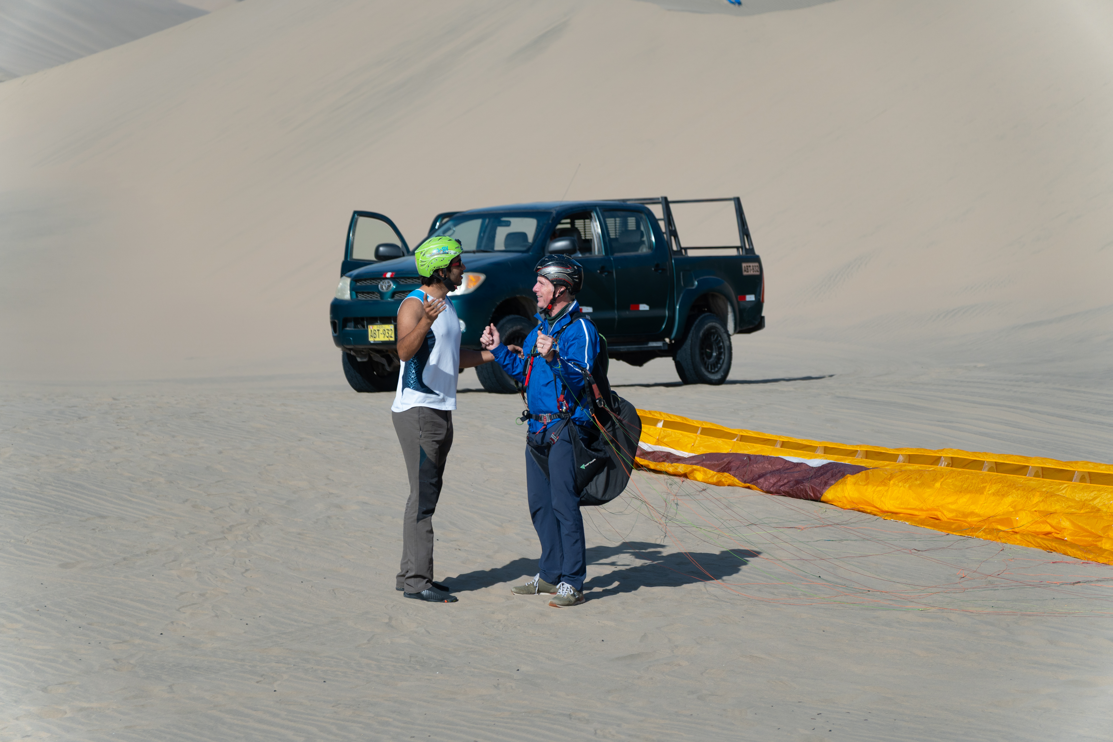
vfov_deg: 13.0
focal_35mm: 105
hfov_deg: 19.5
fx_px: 3246
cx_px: 556
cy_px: 371
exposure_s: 1/125
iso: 100
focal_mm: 70
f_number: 2.8
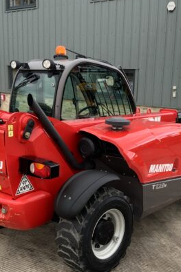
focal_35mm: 49
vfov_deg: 40.2
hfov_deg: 27.5
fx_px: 369
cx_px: 109
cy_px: 160
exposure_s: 1/122
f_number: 1.8
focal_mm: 3
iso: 32
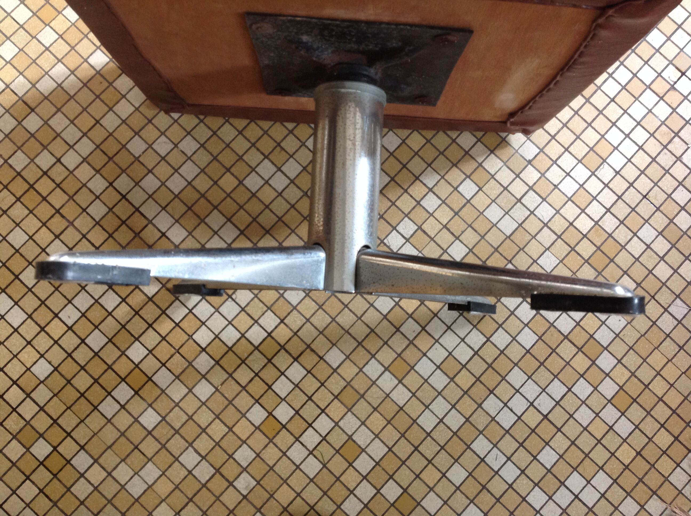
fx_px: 698
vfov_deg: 40.6
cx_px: 346
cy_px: 258
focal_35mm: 35
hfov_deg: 52.7
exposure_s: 1/15
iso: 125
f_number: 2.4
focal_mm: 4.28
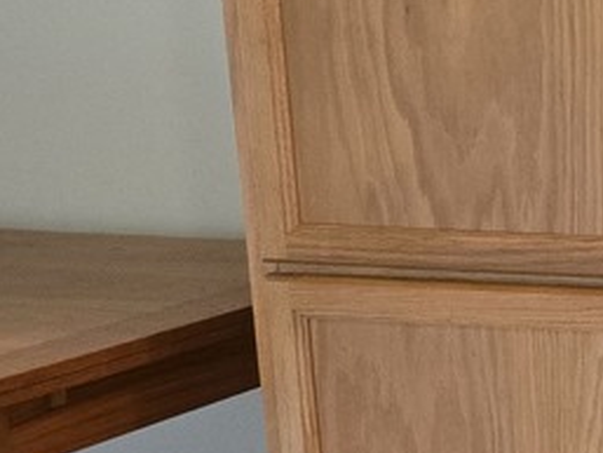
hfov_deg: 11.6
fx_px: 2248
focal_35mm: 129
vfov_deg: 11.5
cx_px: 1591
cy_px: 216
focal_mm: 5.4
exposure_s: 1/120
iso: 320
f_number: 1.8
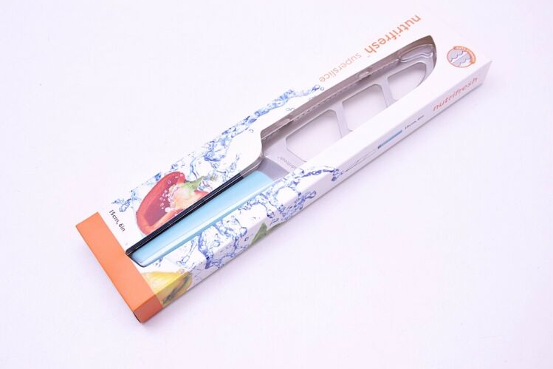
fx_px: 614
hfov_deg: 48.5
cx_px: 272
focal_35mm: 40
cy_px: 181
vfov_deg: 33.4
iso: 400
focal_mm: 26
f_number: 5.6
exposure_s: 1/160
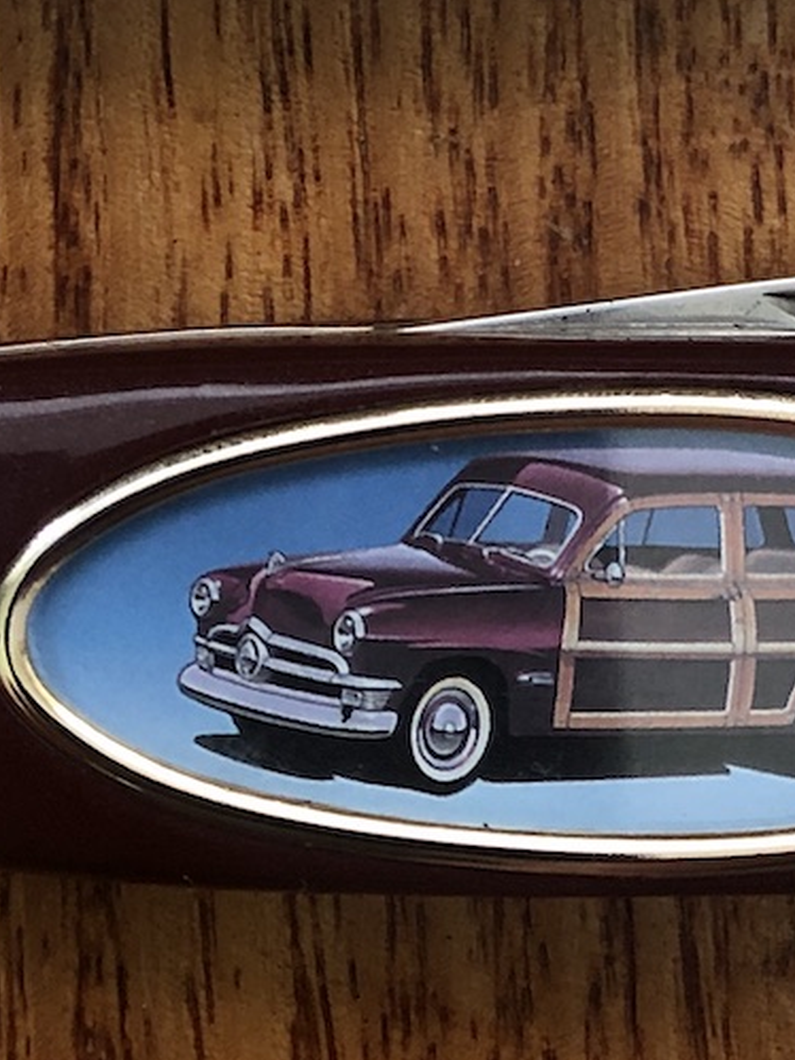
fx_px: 3247
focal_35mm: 106
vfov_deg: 16.9
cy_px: -520
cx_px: 526
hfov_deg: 13.9
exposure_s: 1/17
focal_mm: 3.99
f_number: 1.8
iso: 40
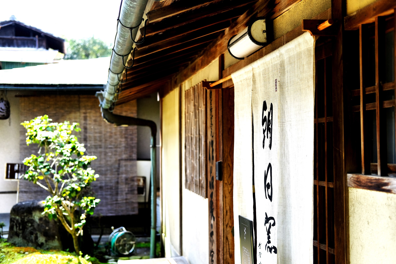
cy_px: 132
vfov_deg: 25.5
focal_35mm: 53
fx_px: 583
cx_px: 198
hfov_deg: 37.5
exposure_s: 1/1000
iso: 400
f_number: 2.8
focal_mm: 35
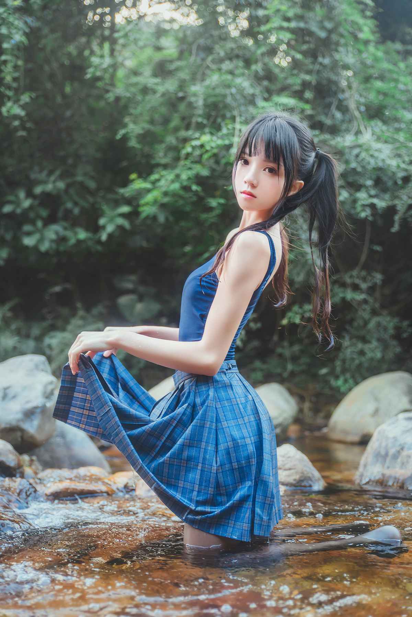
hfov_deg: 31.9
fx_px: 721
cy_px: 308
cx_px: 206
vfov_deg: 46.4
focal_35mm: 42
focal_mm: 42
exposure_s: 1/160
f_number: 2.8
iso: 800
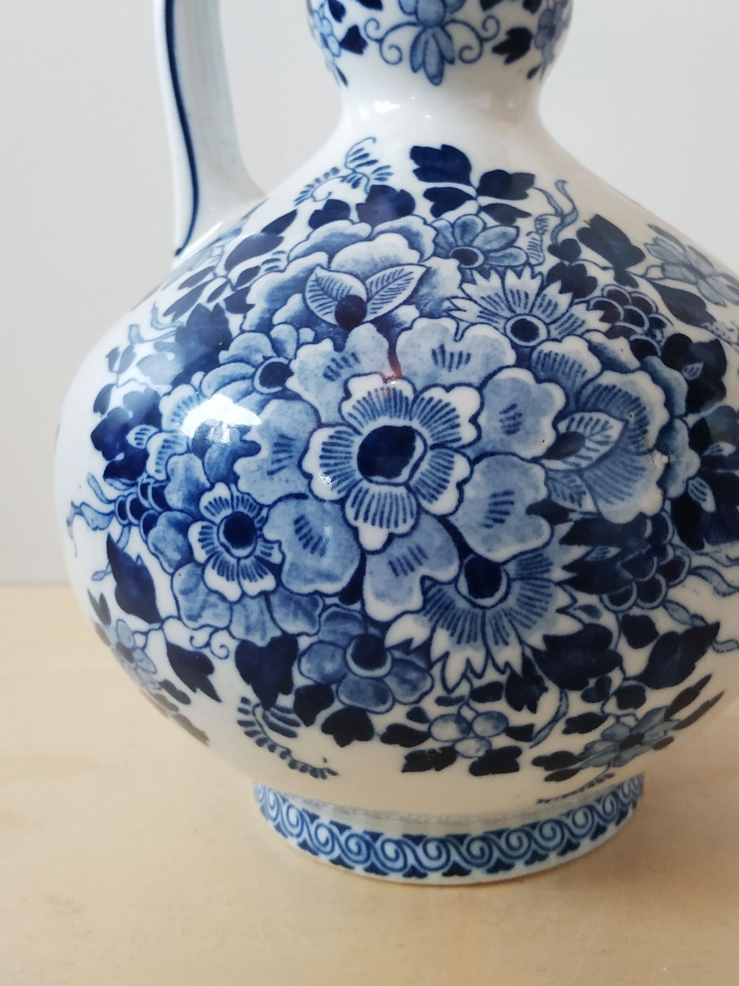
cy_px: 338
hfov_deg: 38.4
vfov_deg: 49.4
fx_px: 1053
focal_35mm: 37
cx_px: 469
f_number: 1.9
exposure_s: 1/20
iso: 400
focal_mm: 3.94
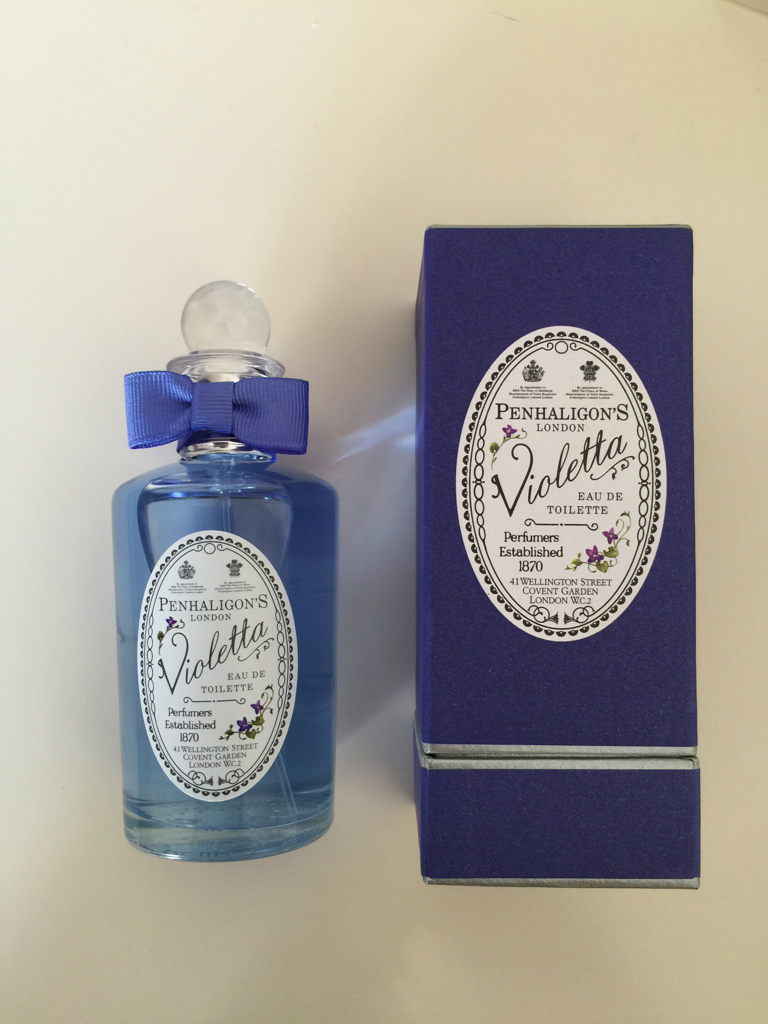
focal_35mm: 29
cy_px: 512
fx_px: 858
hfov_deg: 48.2
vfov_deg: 61.7
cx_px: 384
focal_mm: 4.15
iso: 32
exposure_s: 1/30
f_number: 2.2
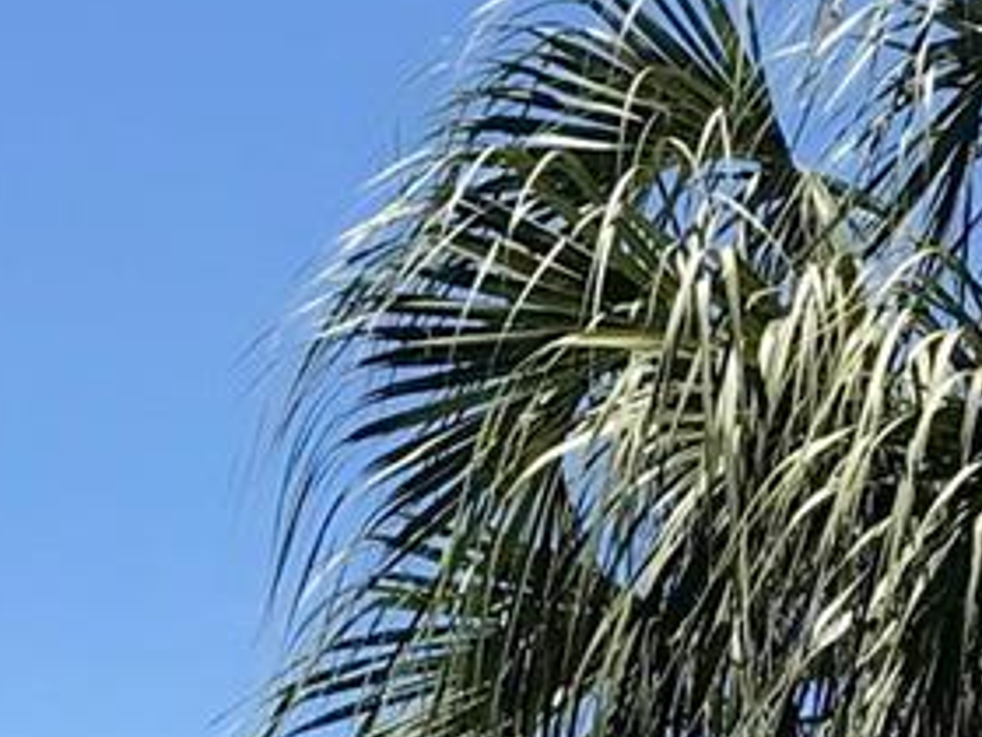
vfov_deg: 8.6
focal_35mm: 160
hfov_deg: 12.2
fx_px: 4539
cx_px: 957
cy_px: 1660
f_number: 1.8
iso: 20
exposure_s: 1/1520
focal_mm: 3.99
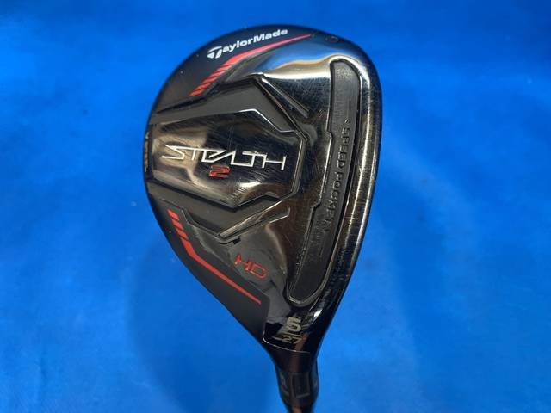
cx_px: 276
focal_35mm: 26
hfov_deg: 67.3
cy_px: 206
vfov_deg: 53.1
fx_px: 414
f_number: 1.8
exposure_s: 1/60
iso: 160
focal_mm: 4.25
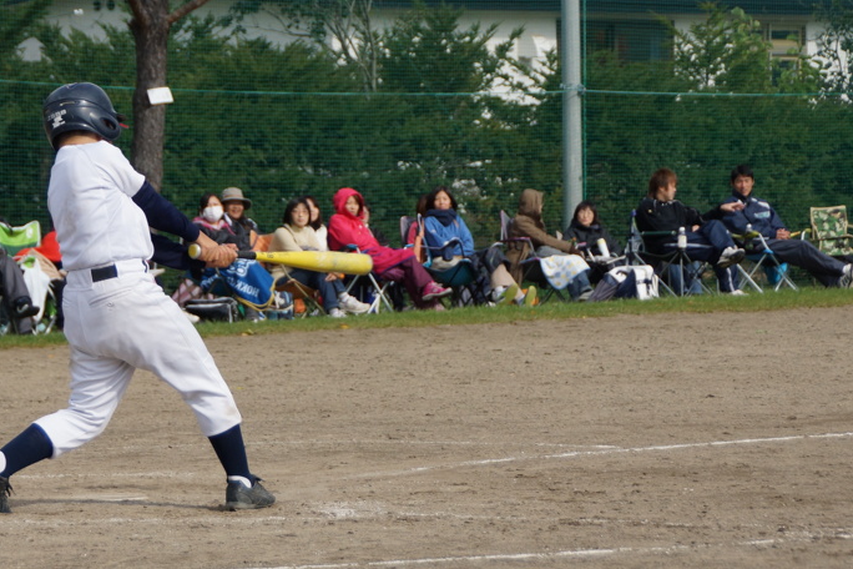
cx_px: 337
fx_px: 4786
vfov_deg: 6.8
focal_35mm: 202
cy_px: 256
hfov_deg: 10.2
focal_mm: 90
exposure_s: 1/1600
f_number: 5.6
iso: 320
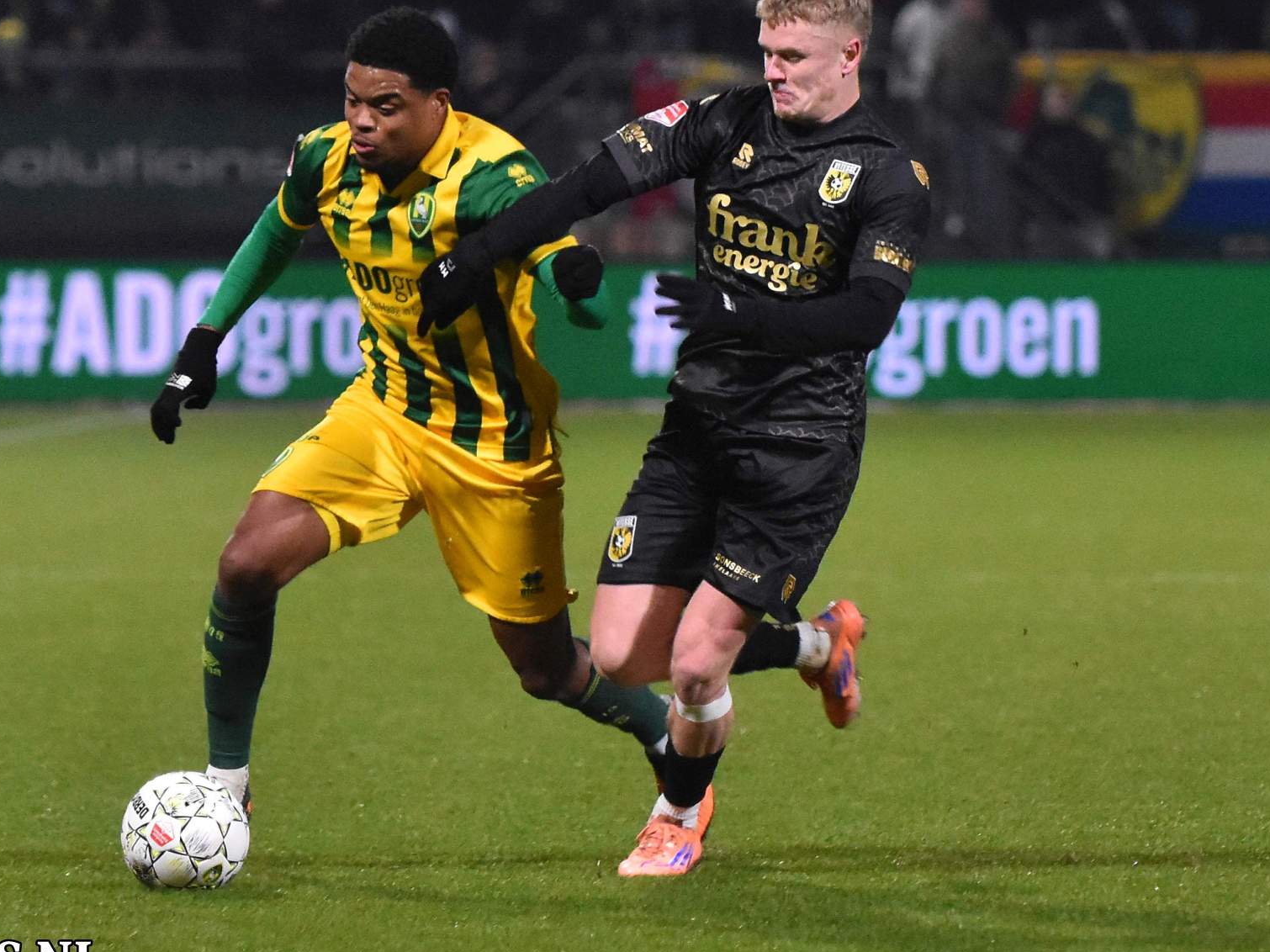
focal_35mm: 248
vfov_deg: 6.0
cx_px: 526
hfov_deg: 8.0
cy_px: 443
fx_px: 9083
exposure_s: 1/800
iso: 4000
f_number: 2.8
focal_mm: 135
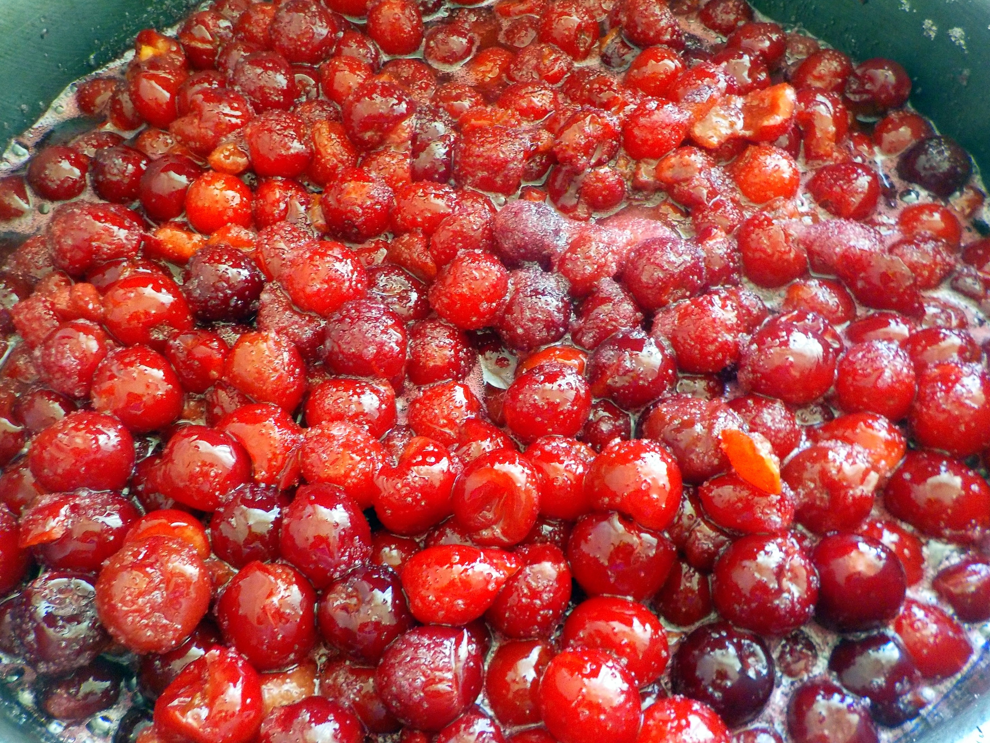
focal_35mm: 30
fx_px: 858
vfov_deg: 46.8
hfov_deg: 60.0
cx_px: 495
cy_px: 372
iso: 400
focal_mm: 4.1
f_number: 3.3
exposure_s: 1/13
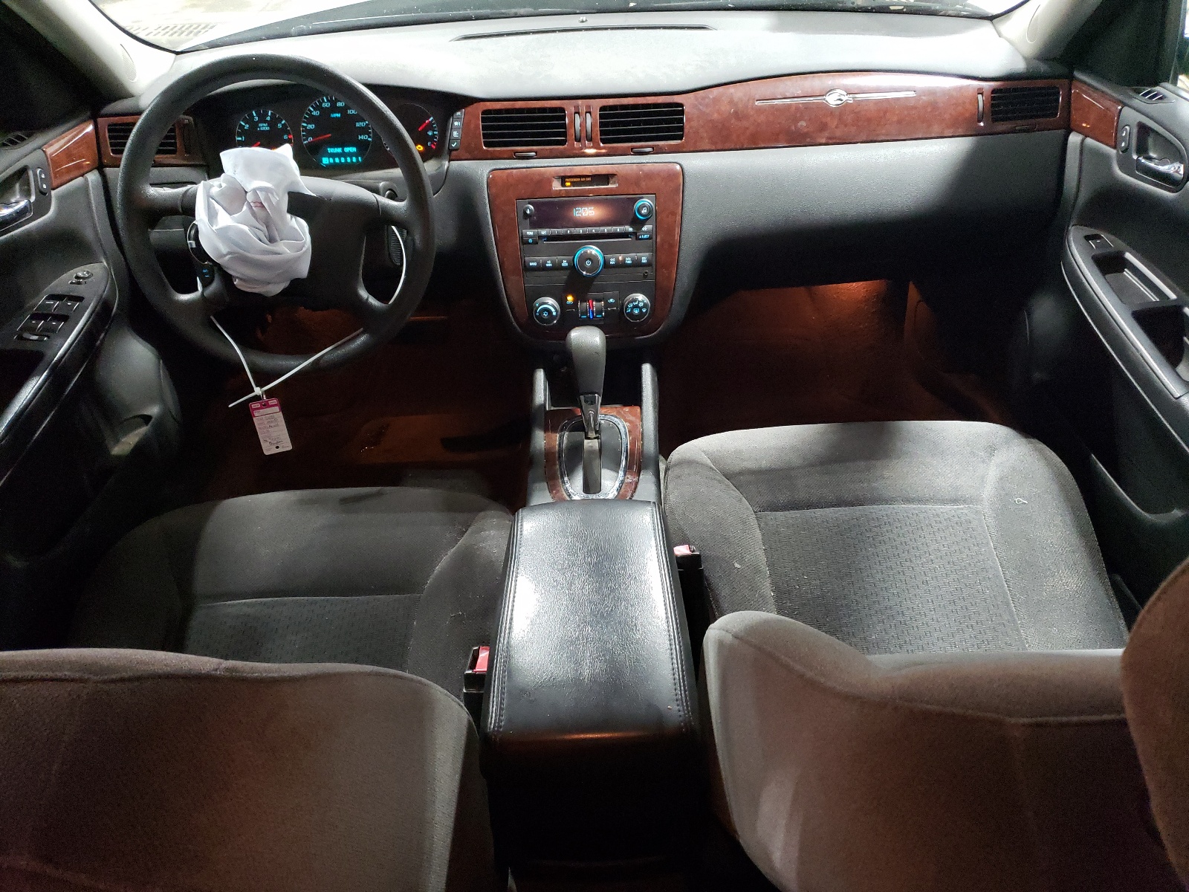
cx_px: 594
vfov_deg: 53.1
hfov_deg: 67.3
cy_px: 446
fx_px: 893
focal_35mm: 26
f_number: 1.5
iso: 446
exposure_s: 1/30
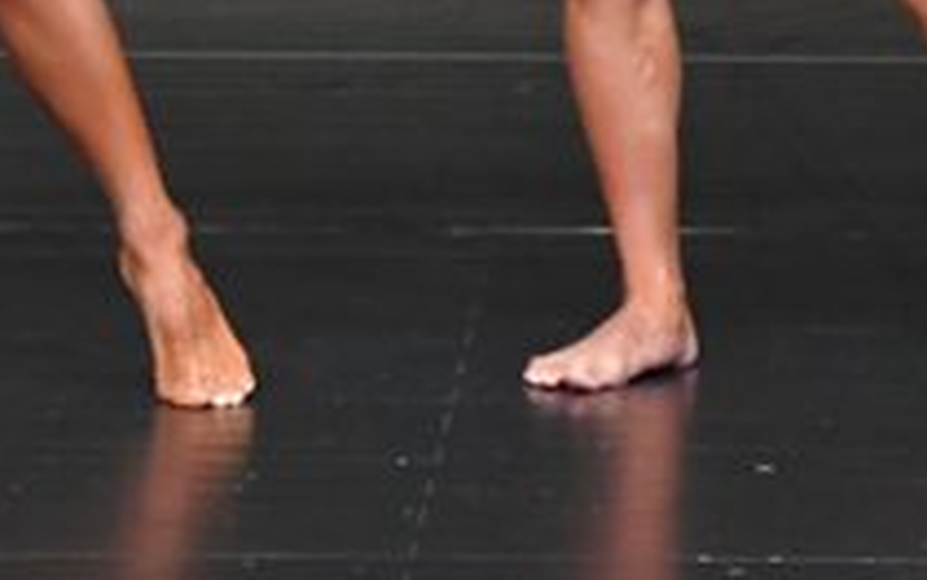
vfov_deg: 1.1
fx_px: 29769
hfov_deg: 1.8
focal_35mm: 1178
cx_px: 608
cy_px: -497
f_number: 5.6
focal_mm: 210
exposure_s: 1/400
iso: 4000
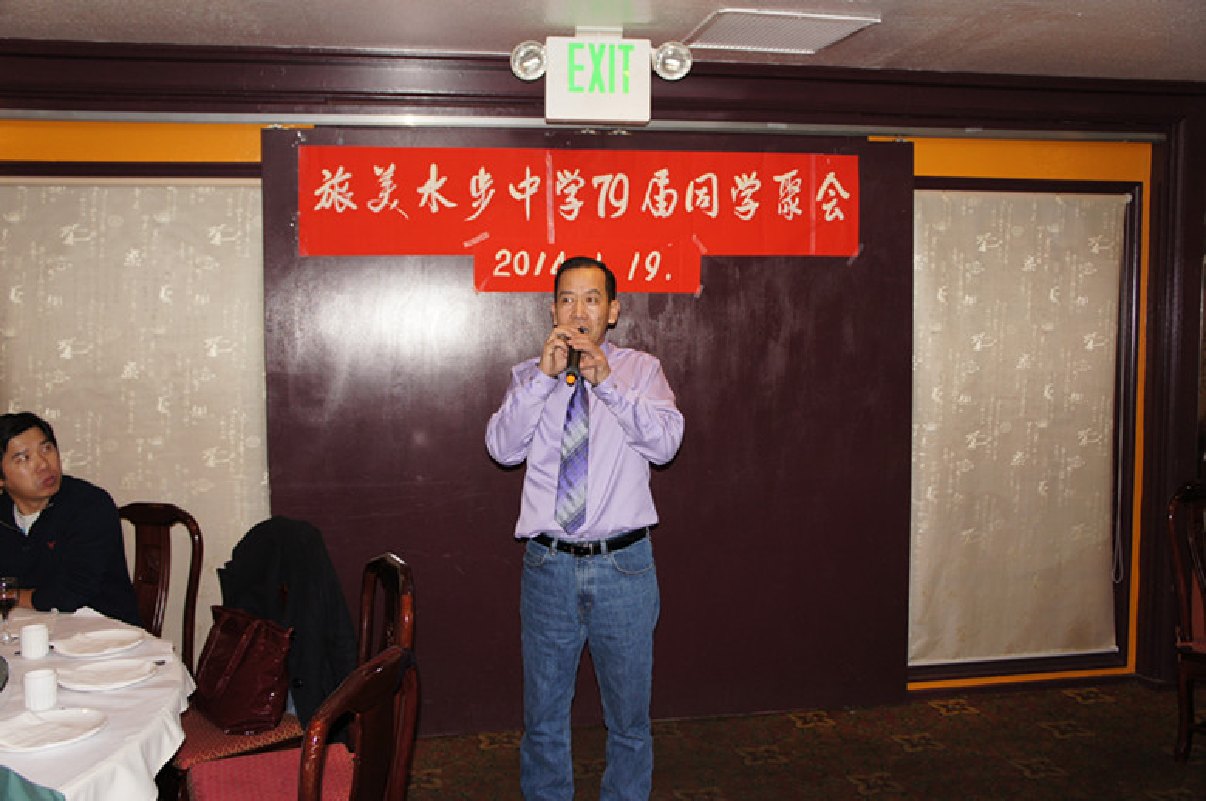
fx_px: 1054
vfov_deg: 41.6
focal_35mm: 32
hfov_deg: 59.6
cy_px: 400
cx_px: 603
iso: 200
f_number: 4
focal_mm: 21
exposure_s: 1/60
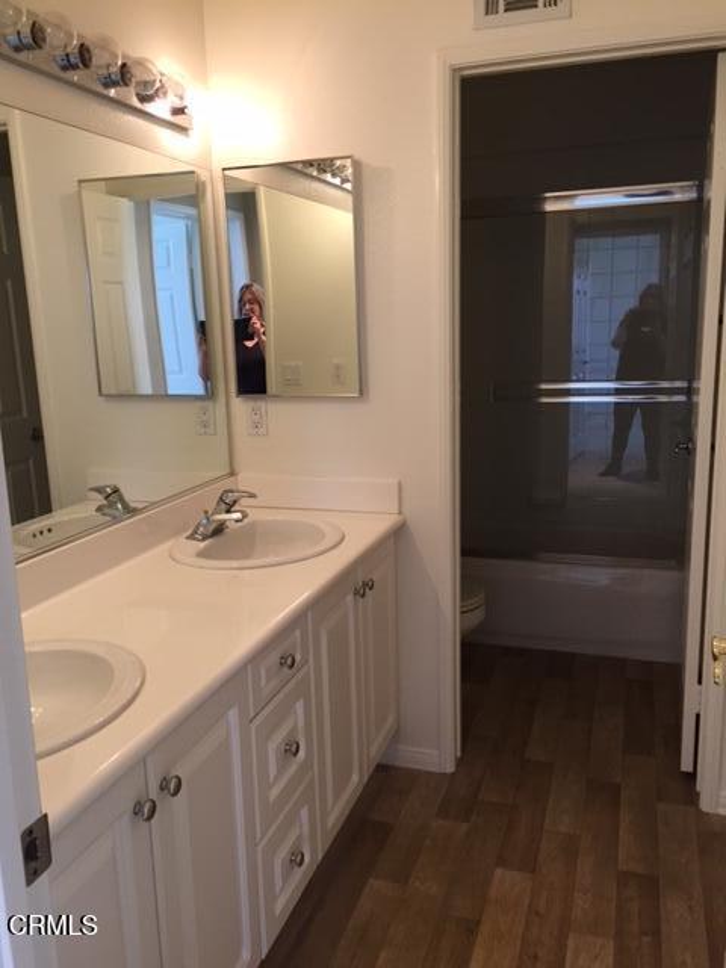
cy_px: 484
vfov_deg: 61.7
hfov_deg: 48.2
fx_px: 811
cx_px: 363
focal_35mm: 29
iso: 50
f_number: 2.2
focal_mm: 4.15
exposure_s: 1/30
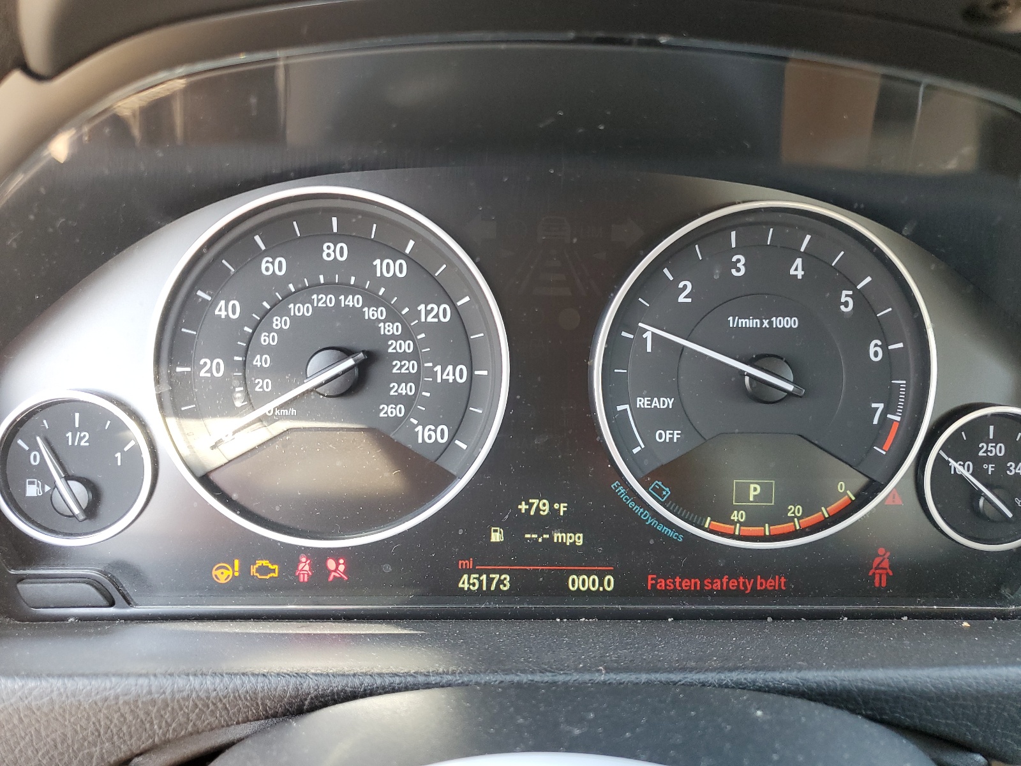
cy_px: 383
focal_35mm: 26
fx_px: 767
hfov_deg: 67.3
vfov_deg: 53.1
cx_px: 510
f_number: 1.5
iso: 86
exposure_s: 1/120
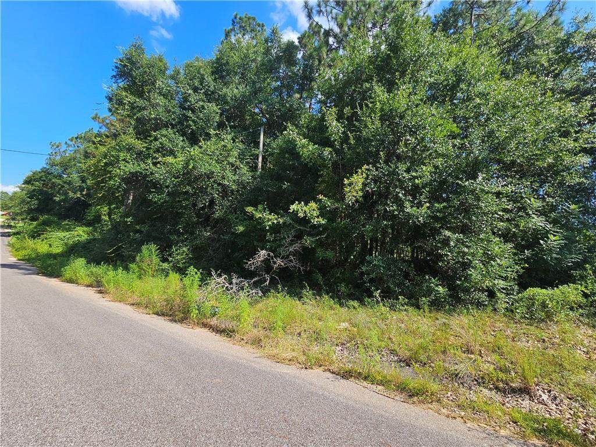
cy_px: 224
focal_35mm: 13
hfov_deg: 106.2
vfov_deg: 89.9
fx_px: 224
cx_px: 298
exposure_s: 1/981
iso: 50
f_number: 2.2
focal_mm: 2.2
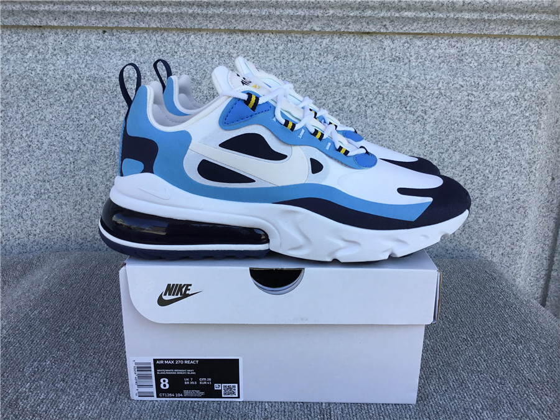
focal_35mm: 31
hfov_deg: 58.4
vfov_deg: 45.4
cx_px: 280
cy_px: 210
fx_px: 502
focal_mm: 3.3
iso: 25
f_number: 2.4
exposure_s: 1/261
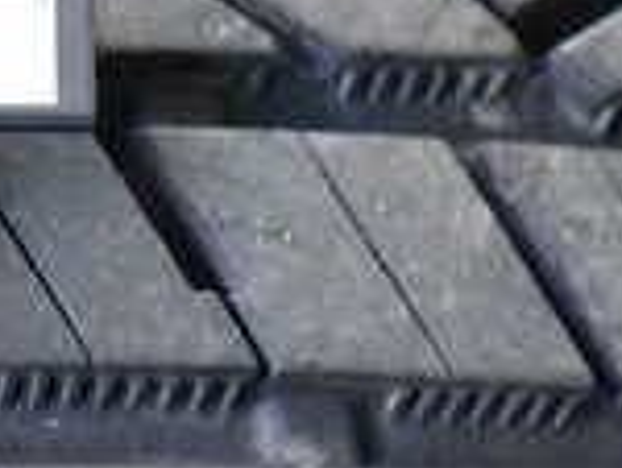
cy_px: 182
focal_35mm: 120
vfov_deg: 12.4
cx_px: -257
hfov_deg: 15.4
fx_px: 2160
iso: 400
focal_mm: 5.4
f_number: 2.3
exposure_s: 1/30
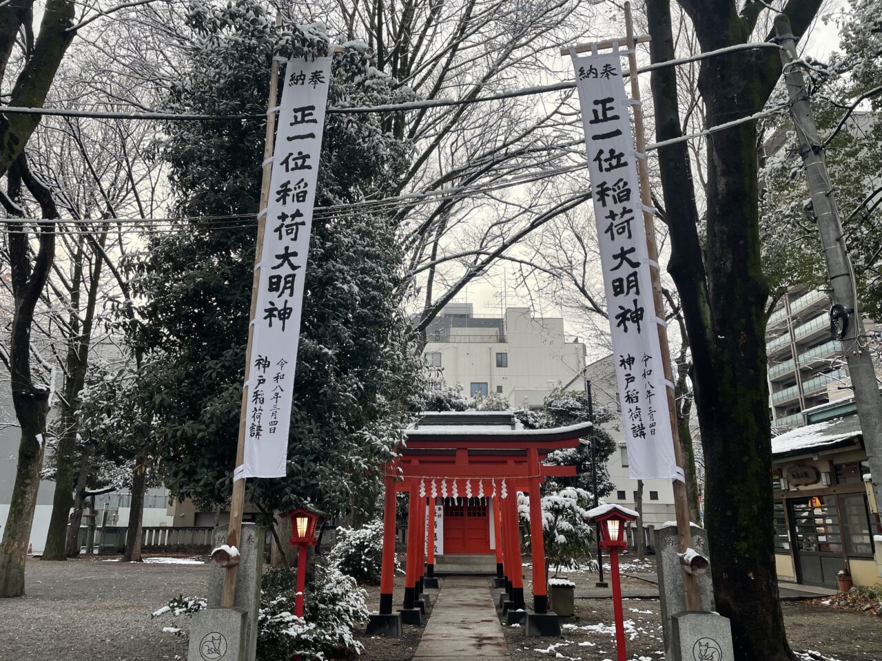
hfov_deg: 67.3
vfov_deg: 53.1
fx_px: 662
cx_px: 441
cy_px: 330
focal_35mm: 26
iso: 32
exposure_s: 1/291
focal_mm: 4.2
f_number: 1.6
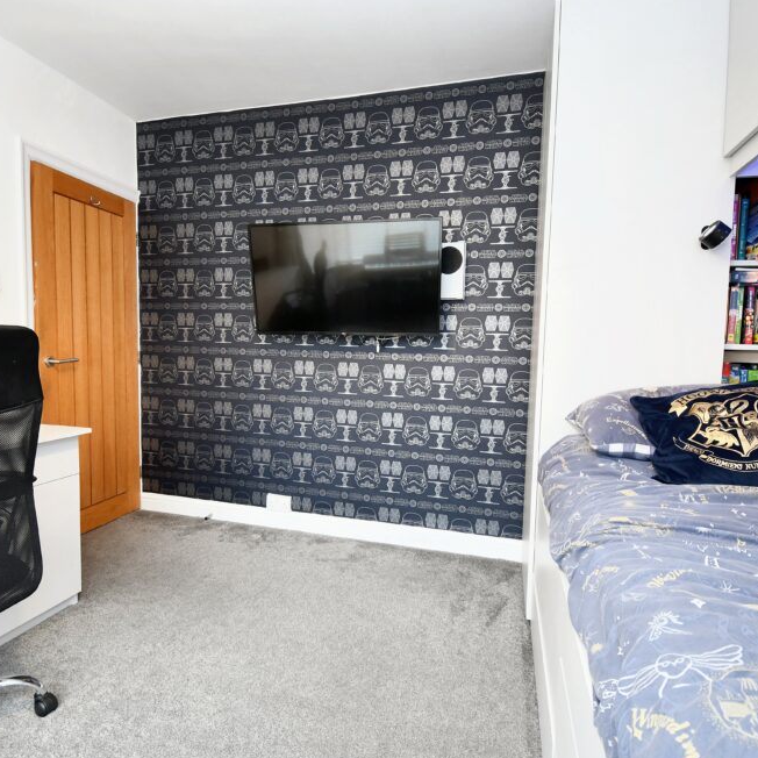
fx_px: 495
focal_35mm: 20
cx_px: 338
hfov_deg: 74.6
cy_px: 389
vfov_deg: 74.8
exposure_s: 1/10
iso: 560
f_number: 4.5
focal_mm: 10
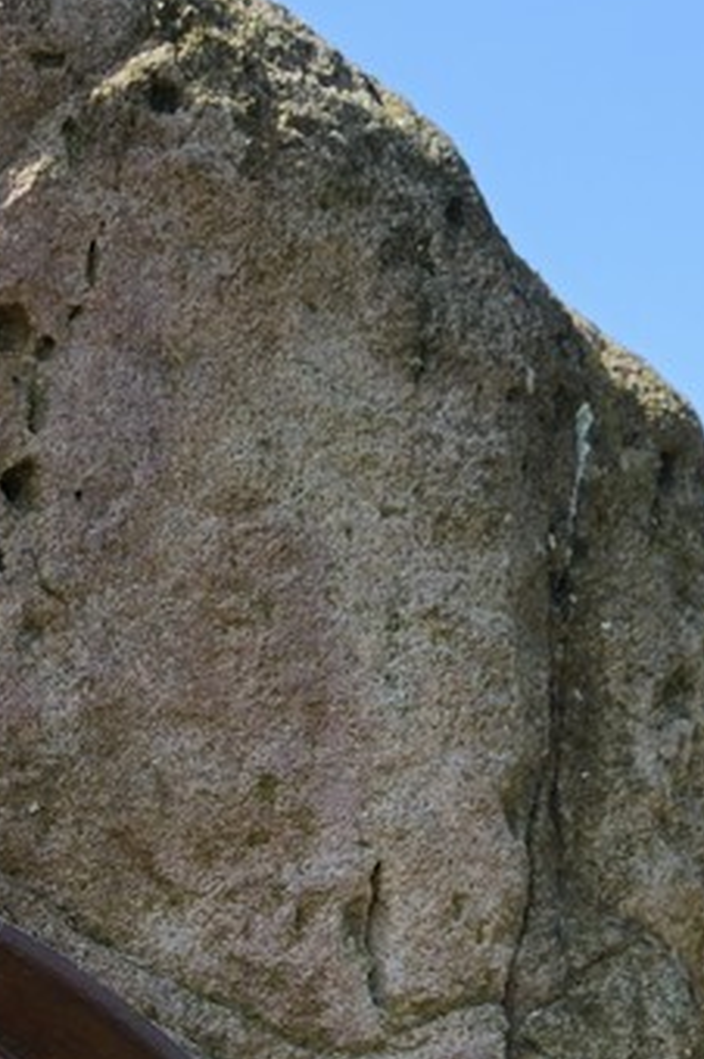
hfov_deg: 9.0
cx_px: -481
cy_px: 1900
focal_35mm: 146
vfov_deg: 12.8
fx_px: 4291
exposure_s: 1/100
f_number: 9
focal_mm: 31
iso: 200
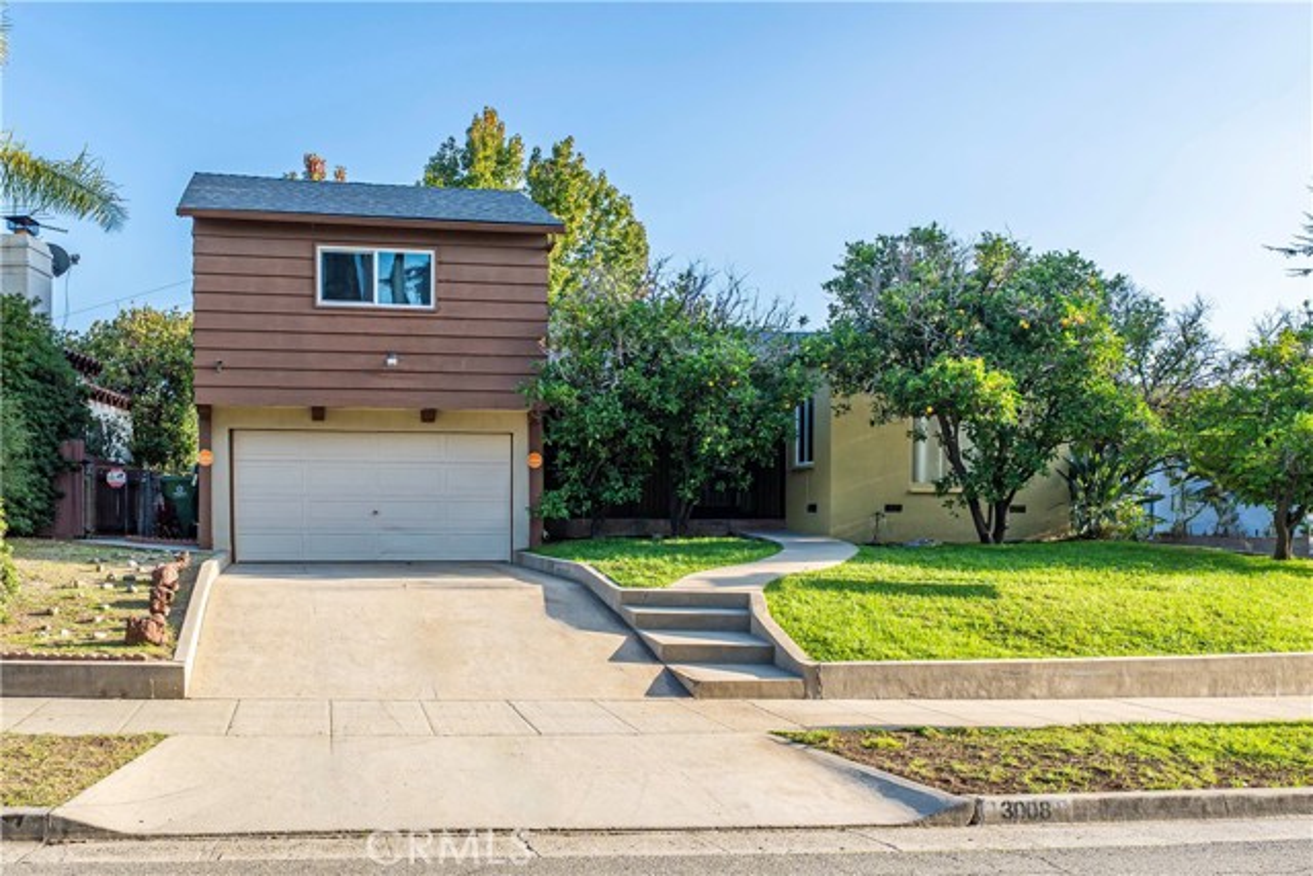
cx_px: 656
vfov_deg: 43.6
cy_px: 438
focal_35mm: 30
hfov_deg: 61.9
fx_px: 1094
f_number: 5
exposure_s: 1/500
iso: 250
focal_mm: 20
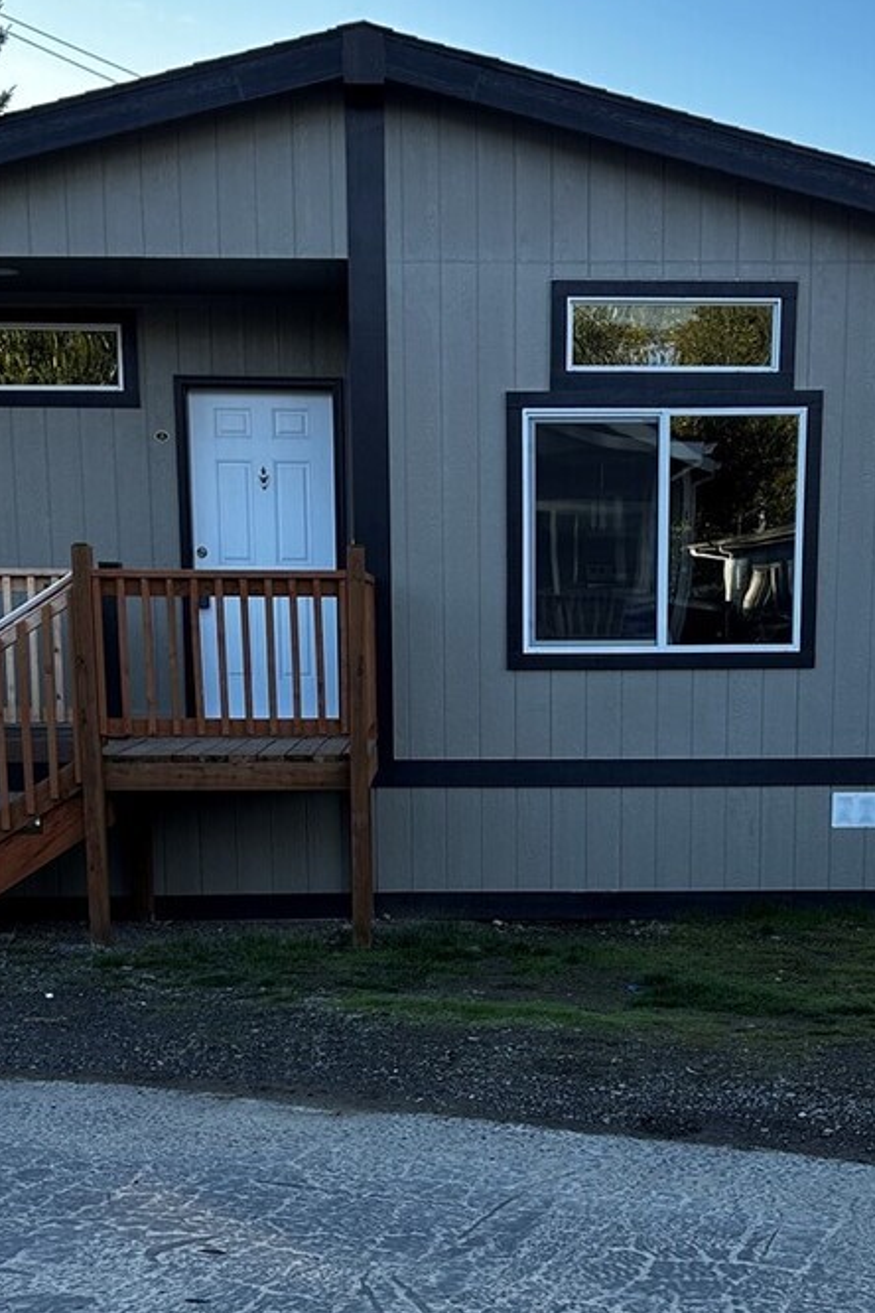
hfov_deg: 25.0
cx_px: 536
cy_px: 952
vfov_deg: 36.2
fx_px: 1969
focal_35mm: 54
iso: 80
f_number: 1.78
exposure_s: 1/623
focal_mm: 6.86
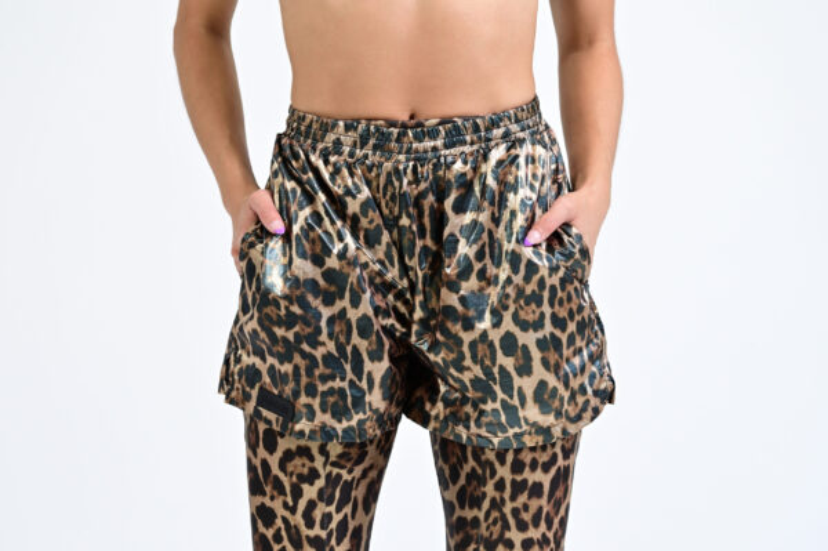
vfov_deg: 11.4
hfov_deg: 17.1
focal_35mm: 120
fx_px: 2758
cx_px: 414
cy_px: 276
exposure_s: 1/100
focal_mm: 120
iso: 500
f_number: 5.6
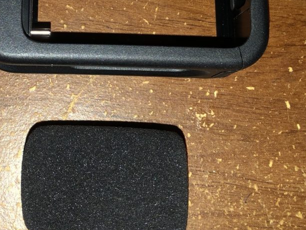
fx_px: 619
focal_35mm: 70
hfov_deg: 27.3
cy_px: -3
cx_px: 72
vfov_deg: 20.3
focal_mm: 3.99
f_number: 1.8
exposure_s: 1/27
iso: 25
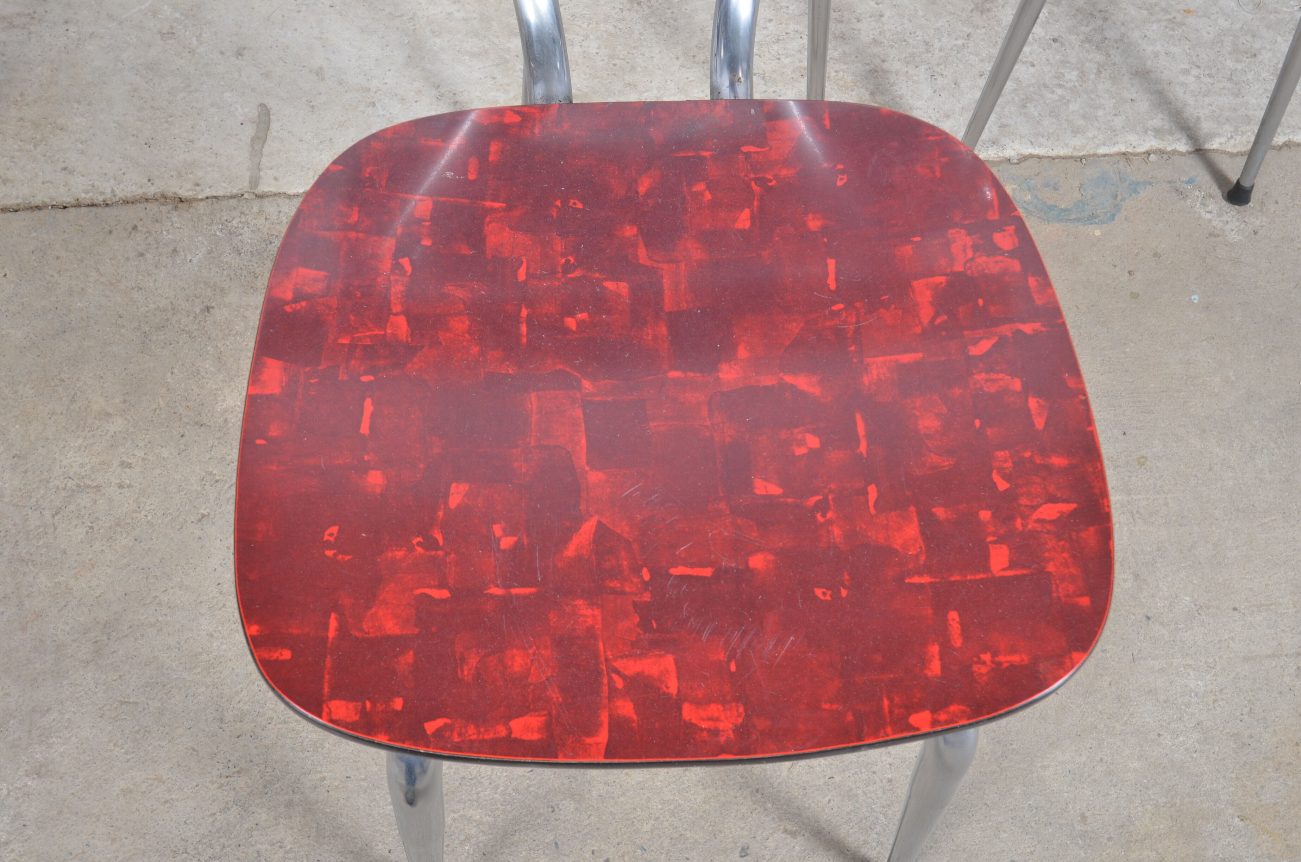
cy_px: 431
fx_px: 1190
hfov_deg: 57.3
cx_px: 650
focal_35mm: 33
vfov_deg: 39.8
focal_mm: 22
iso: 100
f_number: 11
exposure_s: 1/125
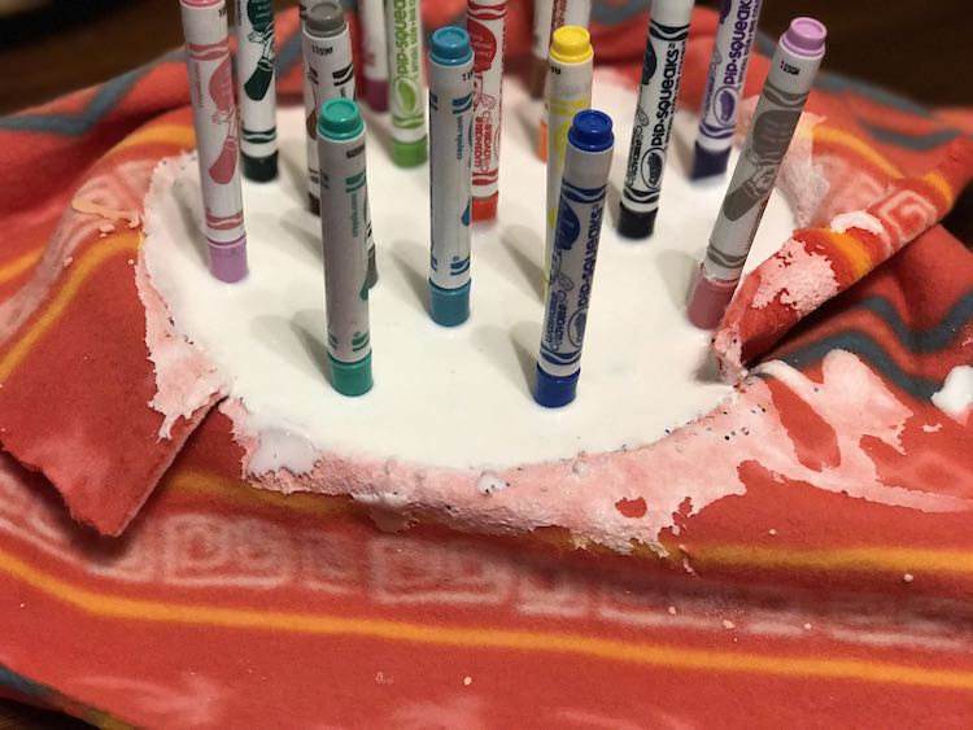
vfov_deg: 25.7
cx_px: 486
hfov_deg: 33.8
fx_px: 1603
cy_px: 365
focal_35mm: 57
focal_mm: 6.6
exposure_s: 1/60
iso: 320
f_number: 2.8
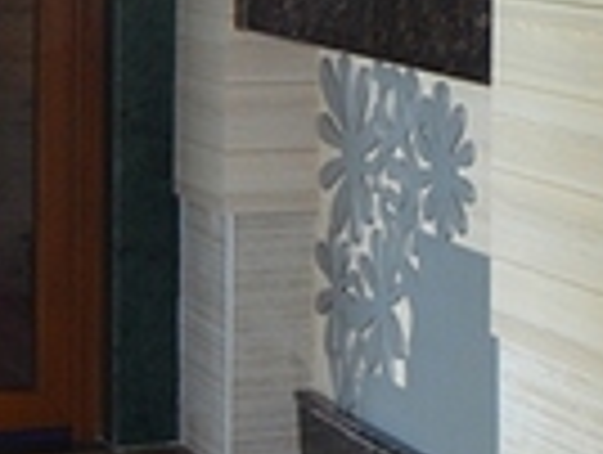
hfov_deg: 11.3
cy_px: -216
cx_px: 754
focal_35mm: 171
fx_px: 2984
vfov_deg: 8.5
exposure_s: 1/60
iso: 720
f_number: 3.5
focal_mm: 22
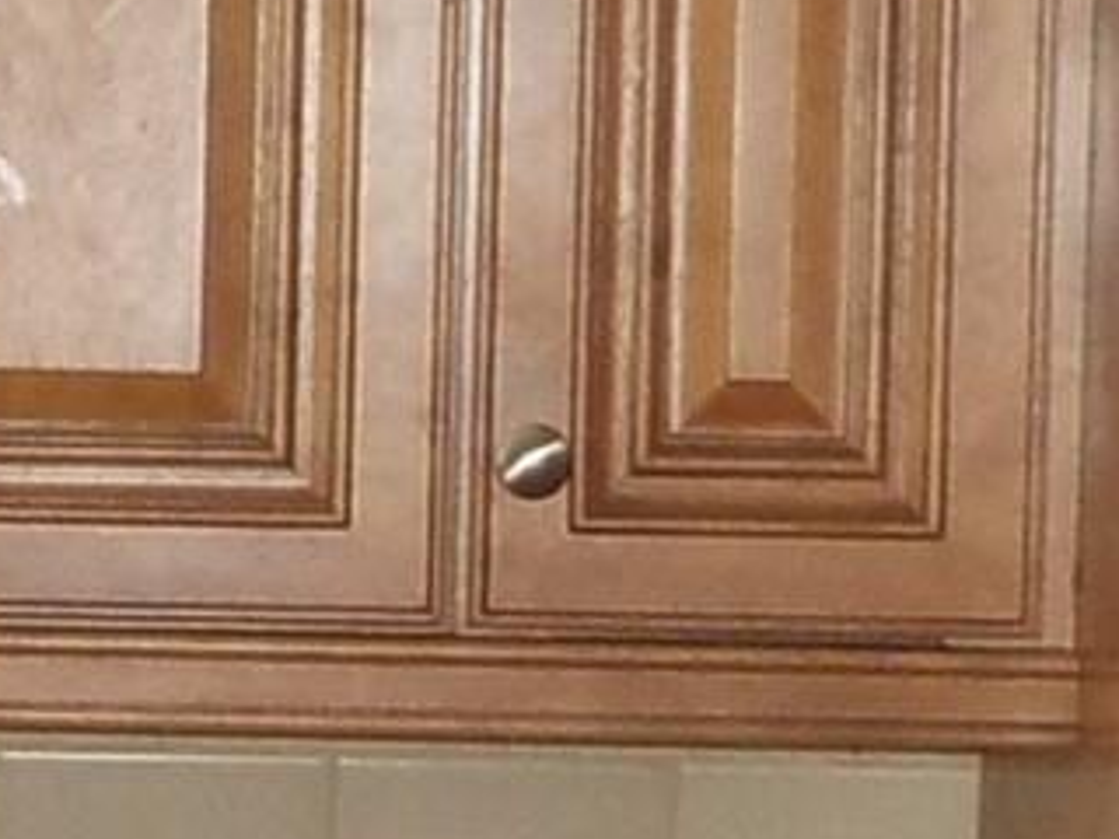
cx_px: -329
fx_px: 6207
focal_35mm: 192
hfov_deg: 10.1
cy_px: 615
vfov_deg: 7.7
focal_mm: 4.1
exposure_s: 1/30
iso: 200
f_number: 3.3
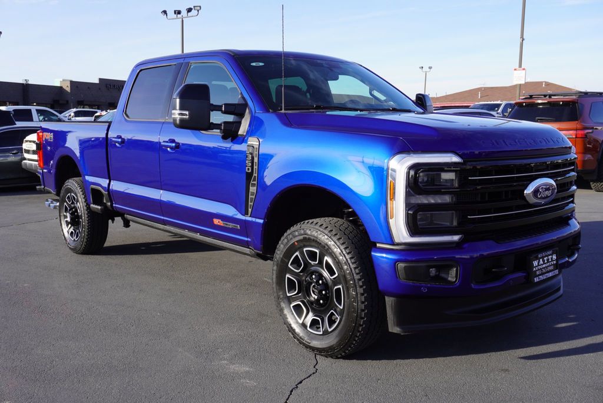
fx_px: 603
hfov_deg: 53.1
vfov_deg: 36.9
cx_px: 302
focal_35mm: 36
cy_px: 202
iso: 100
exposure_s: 1/125
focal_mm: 24
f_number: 8
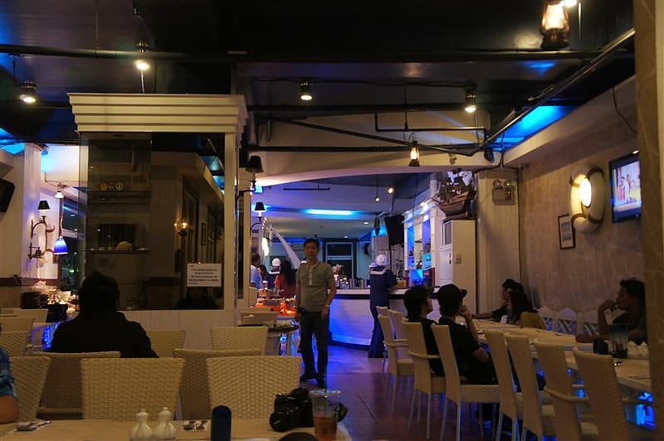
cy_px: 220
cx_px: 332
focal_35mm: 39
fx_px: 719
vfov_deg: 34.2
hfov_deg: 49.6
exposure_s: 1/40
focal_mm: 26
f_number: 4
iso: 1000
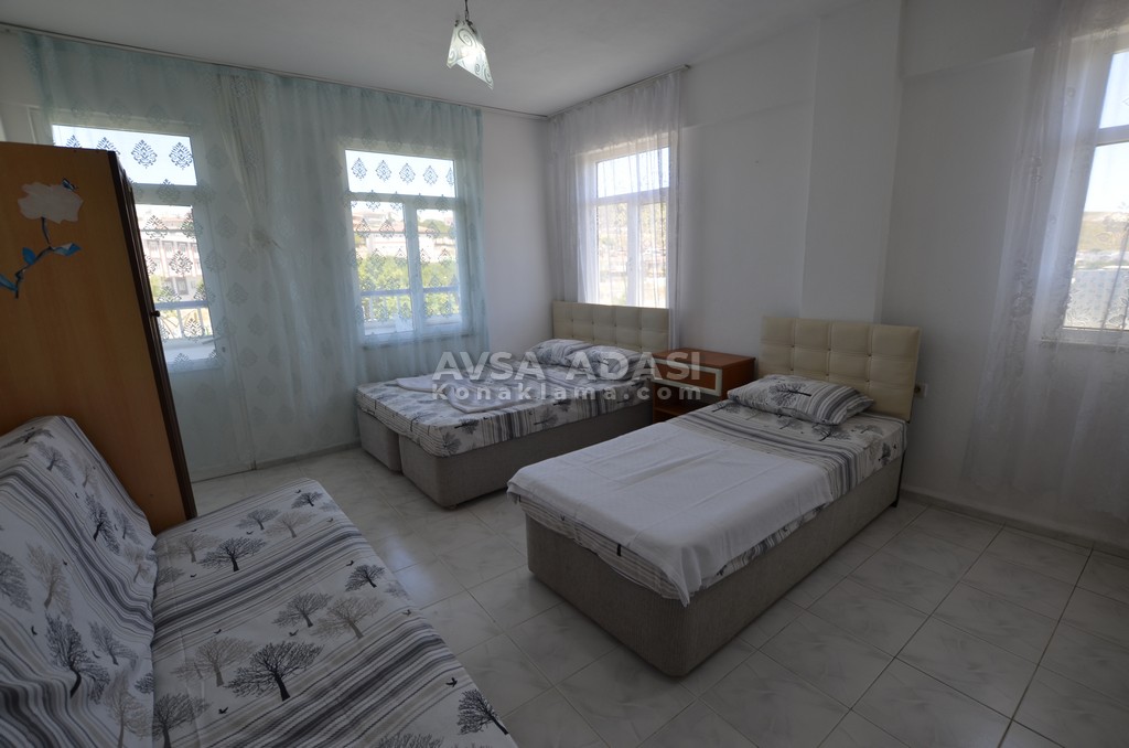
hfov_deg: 100.5
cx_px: 564
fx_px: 469
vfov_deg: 77.1
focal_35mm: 15
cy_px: 374
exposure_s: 1/125
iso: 200
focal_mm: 10
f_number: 5.6
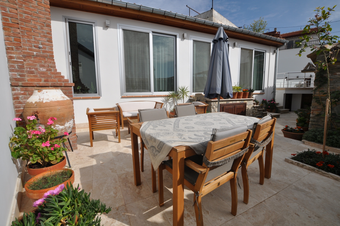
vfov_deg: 77.2
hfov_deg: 100.5
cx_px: 170
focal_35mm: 15
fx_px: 141
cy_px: 113
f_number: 11
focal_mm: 10
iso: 200
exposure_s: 1/500
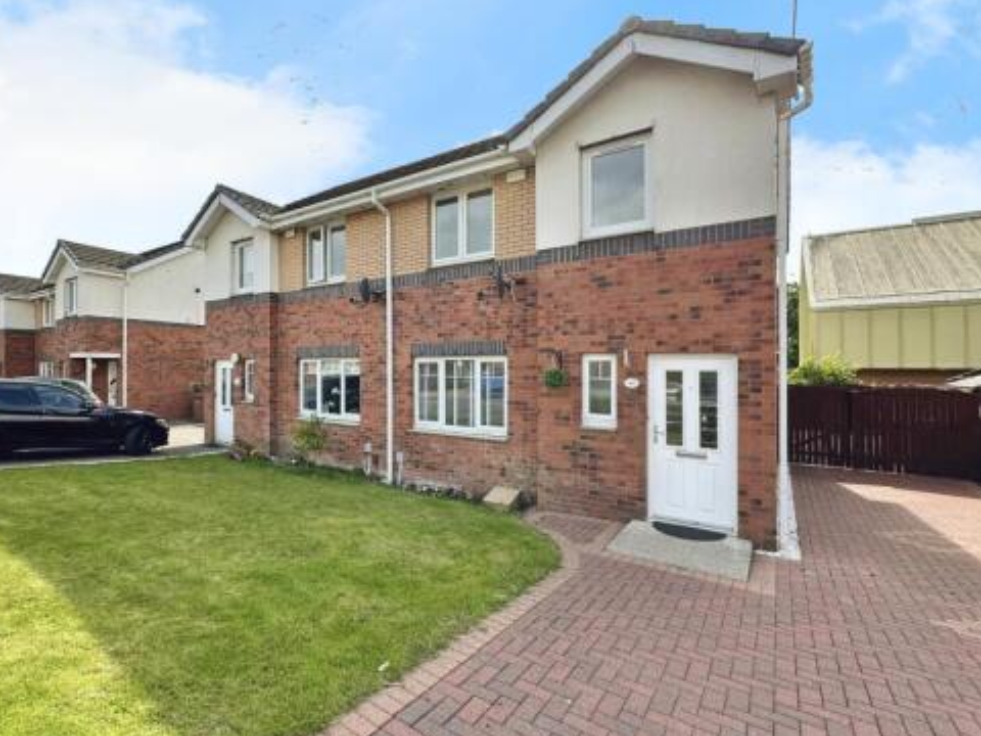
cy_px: 342
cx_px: 412
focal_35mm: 17
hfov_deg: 90.3
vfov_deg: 74.6
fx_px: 482
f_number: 2.2
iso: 40
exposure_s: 1/790
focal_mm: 2.22
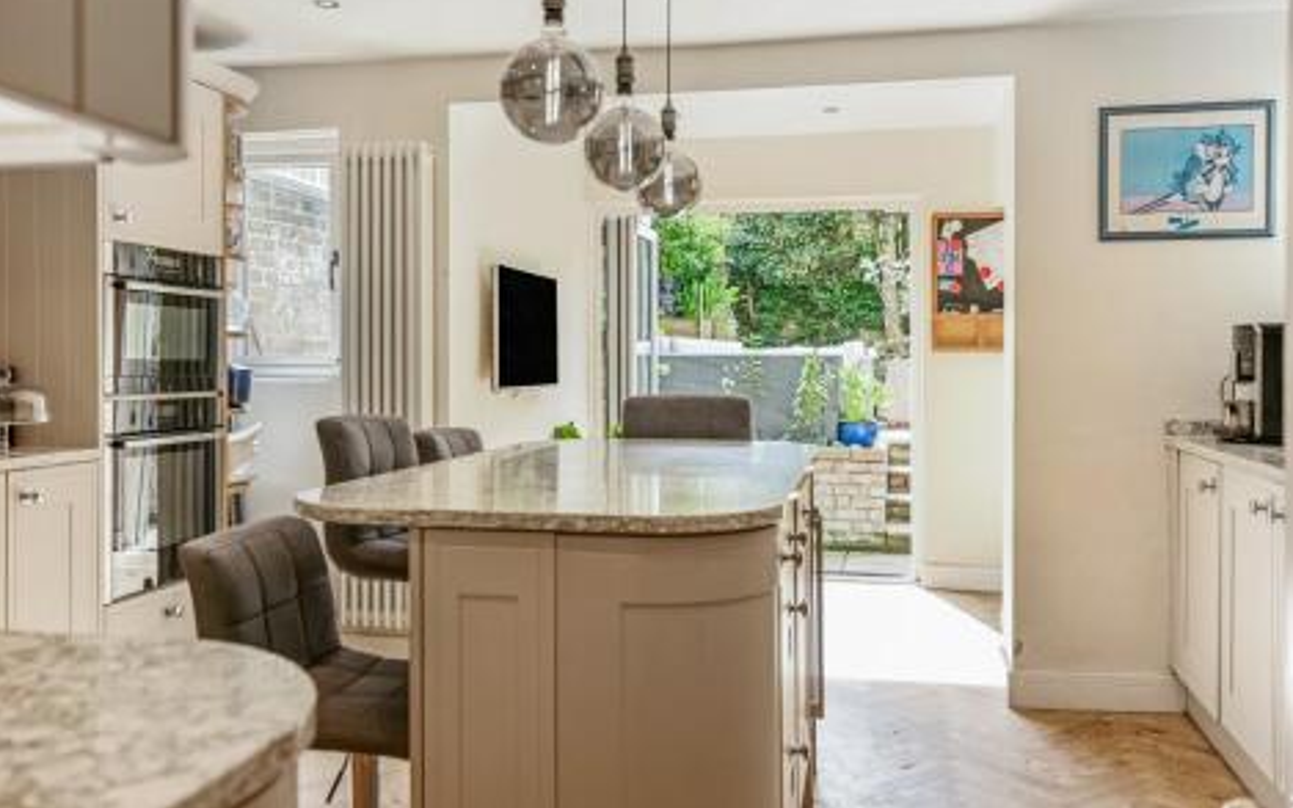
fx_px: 1092
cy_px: 374
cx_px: 645
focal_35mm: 31
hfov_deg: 61.2
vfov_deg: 40.6
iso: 100
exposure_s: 1/40
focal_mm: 30
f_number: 4
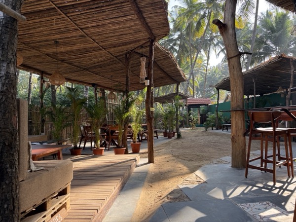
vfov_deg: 56.8
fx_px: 205
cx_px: 148
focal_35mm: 24
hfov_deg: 71.6
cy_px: 111
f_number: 1.78
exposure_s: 1/524
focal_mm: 6.76
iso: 100
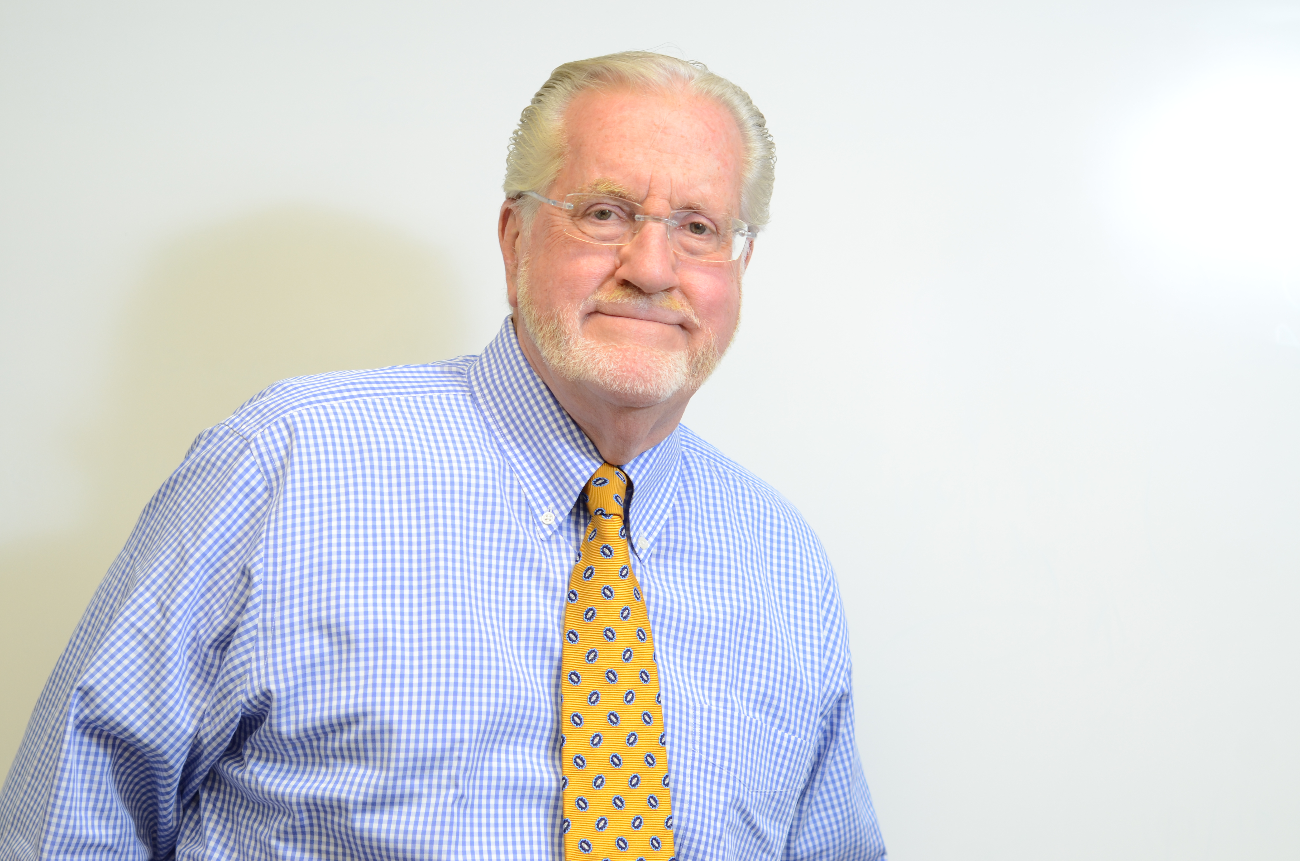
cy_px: 430
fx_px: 2703
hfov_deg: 27.0
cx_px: 650
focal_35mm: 75
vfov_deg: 18.1
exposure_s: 1/60
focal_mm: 50
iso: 320
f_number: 4
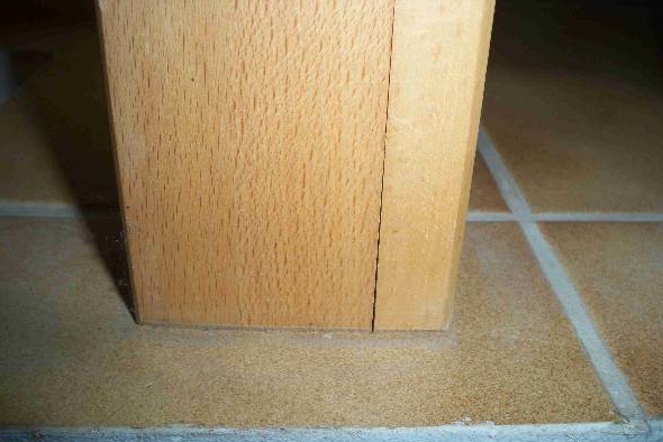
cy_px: 206
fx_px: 682
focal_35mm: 37
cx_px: 329
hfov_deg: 51.9
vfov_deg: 36.0
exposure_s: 1/30
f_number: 3.1
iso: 64
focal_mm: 6.3
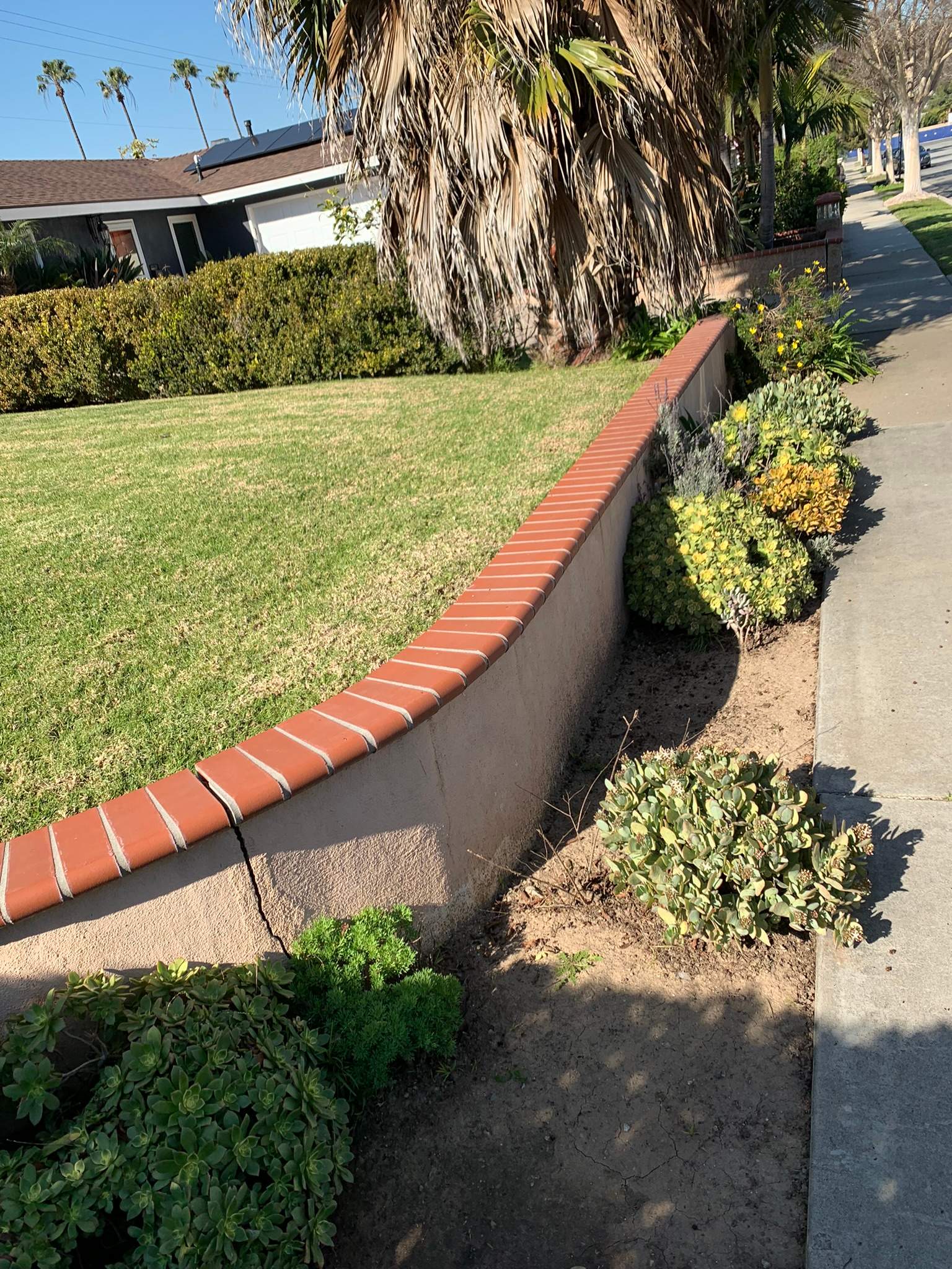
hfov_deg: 53.1
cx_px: 476
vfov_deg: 67.3
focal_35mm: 26
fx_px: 953
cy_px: 634
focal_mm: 4.25
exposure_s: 1/1368
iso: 25
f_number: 1.8
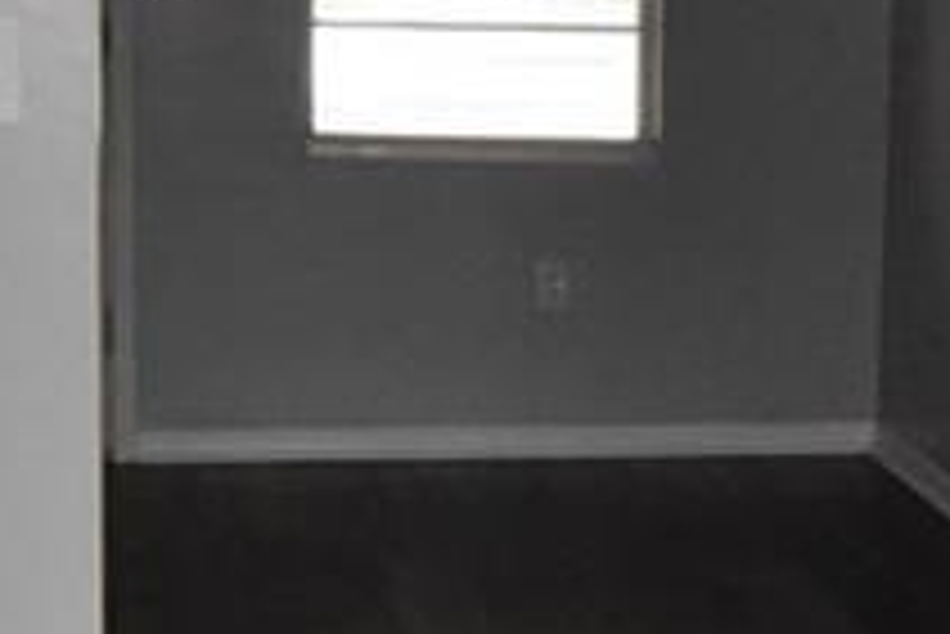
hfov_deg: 17.7
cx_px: 810
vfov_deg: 12.0
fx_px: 3010
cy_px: 353
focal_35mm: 114
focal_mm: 10
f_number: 8
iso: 1600
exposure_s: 1/200
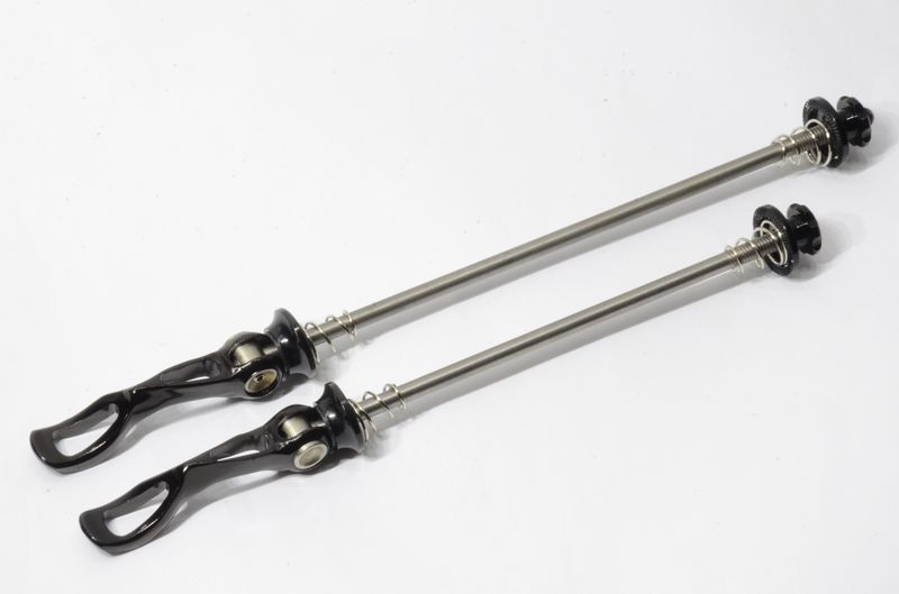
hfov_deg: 5.1
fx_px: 10088
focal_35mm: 405
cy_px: 297
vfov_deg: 3.4
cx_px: 450
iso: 800
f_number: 40
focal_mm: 270
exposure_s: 1/5
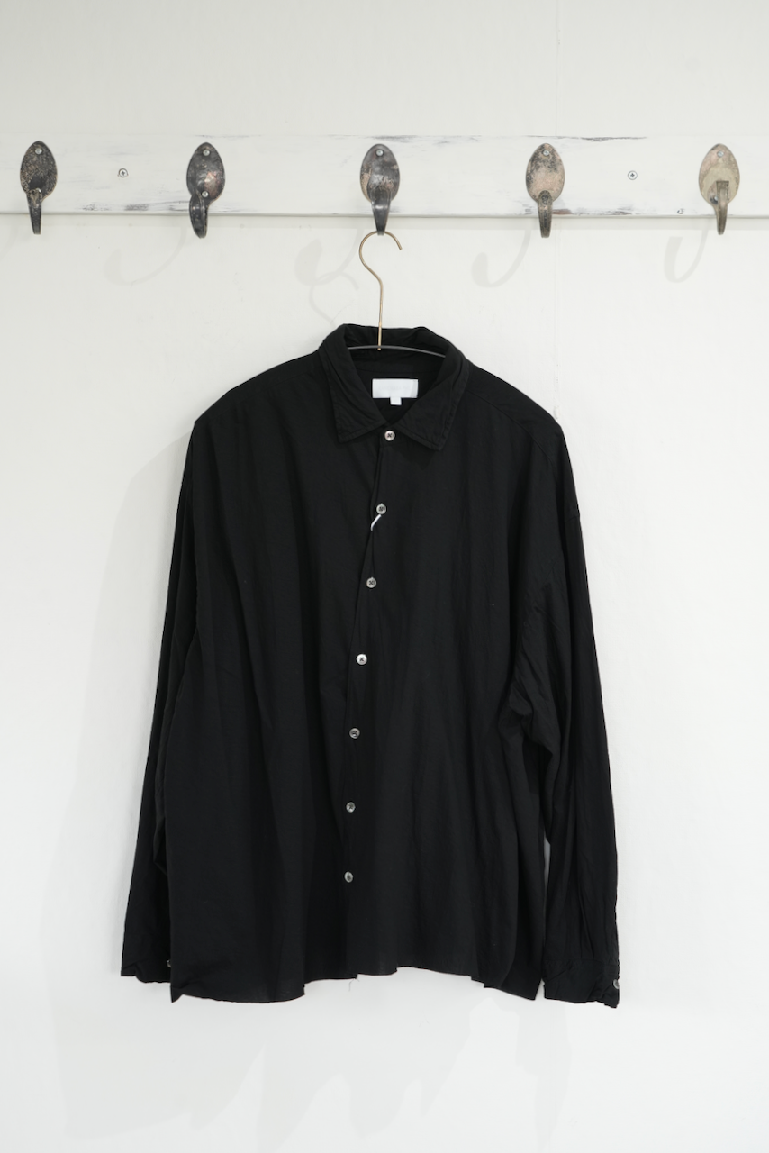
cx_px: 384
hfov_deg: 22.3
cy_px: 576
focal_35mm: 61
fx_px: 1953
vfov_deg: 32.9
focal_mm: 61
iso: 800
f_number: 6.3
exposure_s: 1/40
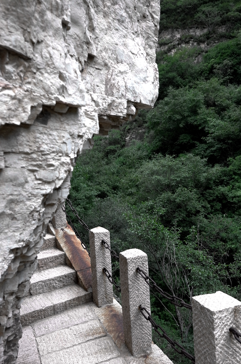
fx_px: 282
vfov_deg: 65.6
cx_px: 120
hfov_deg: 46.2
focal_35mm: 28
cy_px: 182
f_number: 5.6
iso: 200
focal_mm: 18
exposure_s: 1/80
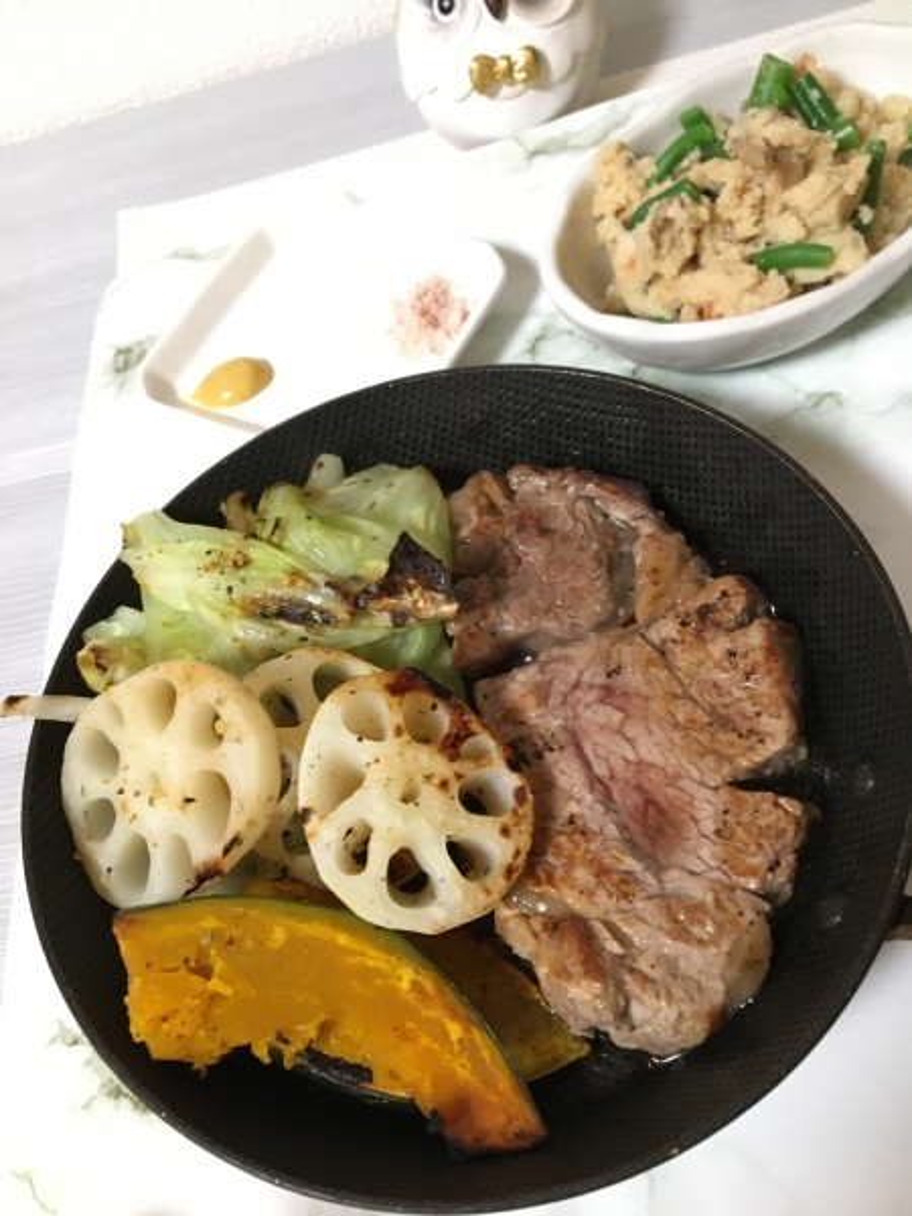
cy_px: 608
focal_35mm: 29
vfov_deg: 61.7
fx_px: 1019
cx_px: 456
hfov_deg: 48.2
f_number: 2.2
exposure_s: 1/15
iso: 200
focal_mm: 4.15
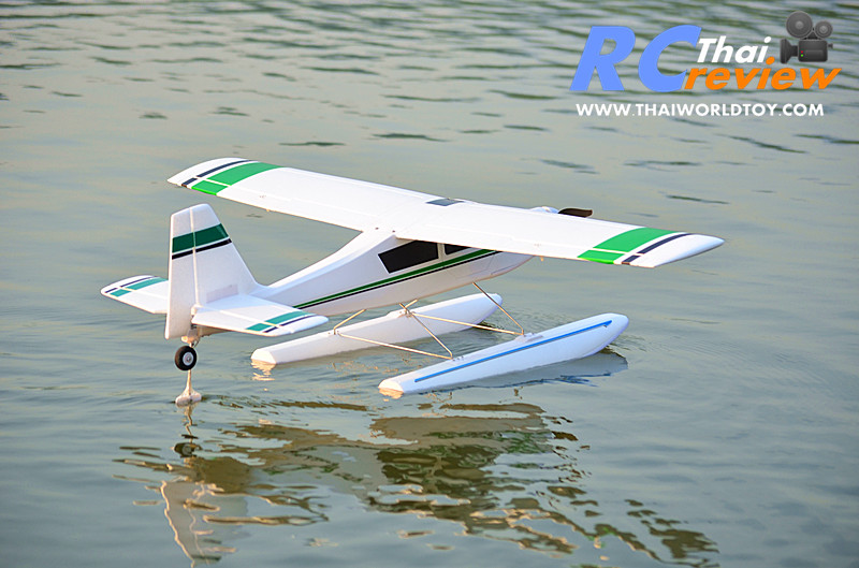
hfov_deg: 17.1
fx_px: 2856
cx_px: 430
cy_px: 284
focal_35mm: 120
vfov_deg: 11.4
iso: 160
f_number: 5
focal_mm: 80
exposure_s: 1/320
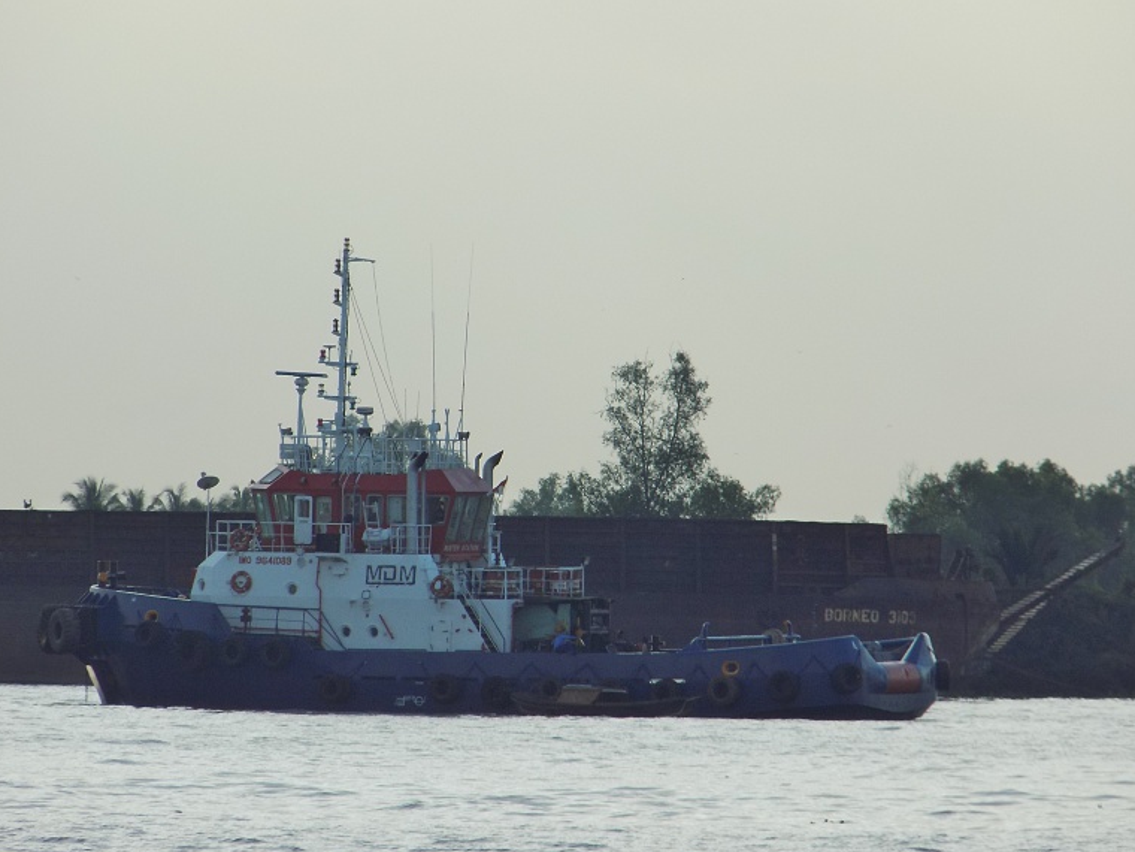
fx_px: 18525
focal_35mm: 565
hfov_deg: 3.5
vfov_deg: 2.6
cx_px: 541
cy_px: 447
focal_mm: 95.4
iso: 80
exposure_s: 1/400
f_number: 5.9
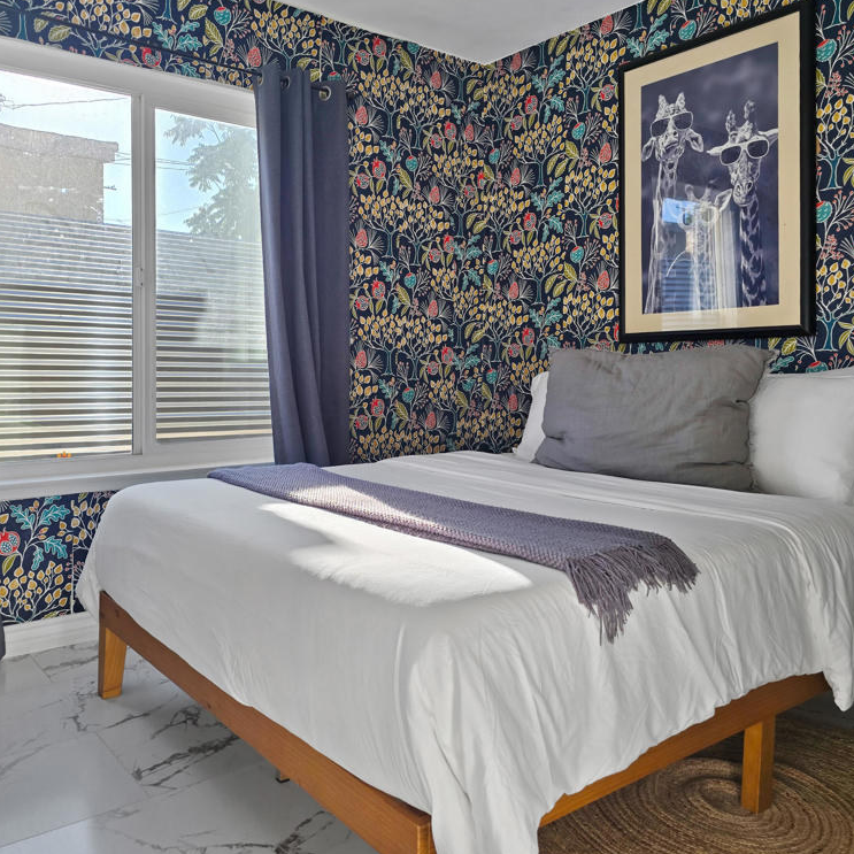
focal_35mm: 28
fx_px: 782
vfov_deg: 57.3
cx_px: 372
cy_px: 416
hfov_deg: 57.1
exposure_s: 1/180
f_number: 1.7
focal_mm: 6.3
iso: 12
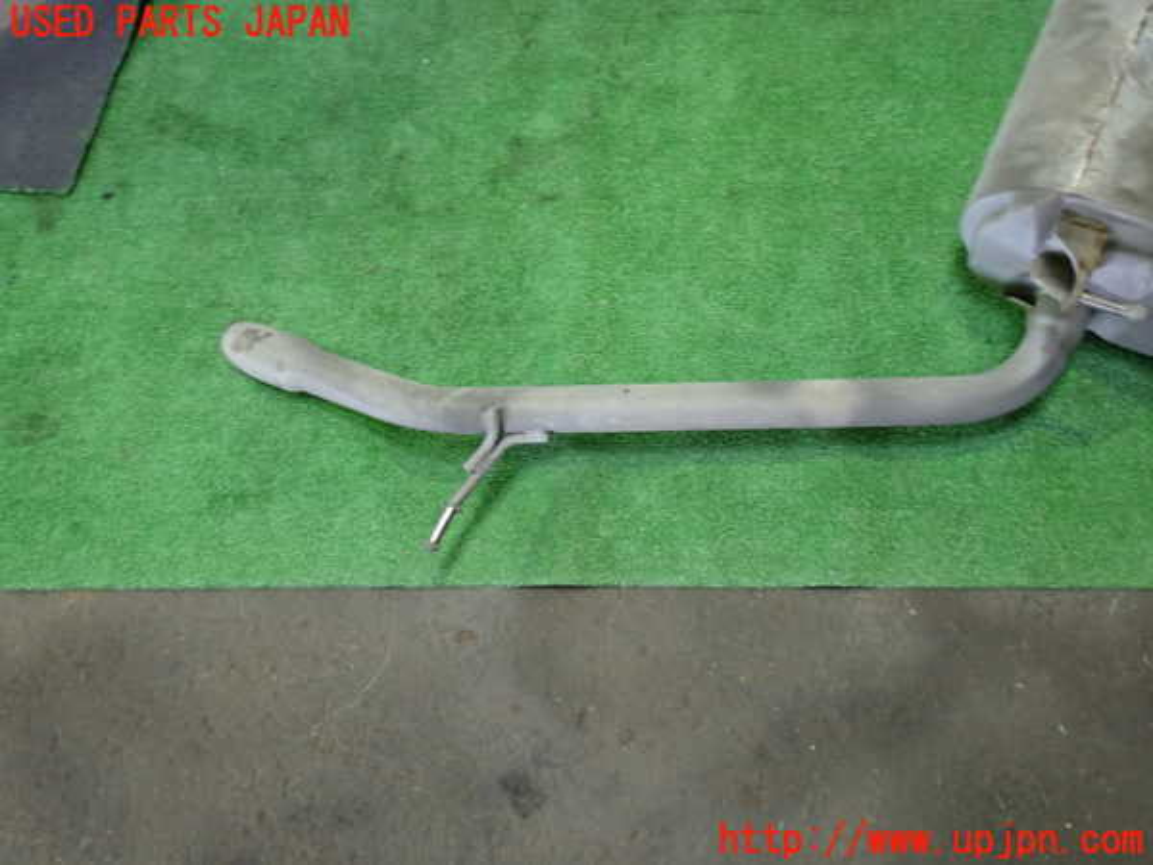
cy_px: 432
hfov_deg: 60.0
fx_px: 999
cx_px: 576
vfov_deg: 46.8
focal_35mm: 30
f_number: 2.3
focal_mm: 5.4
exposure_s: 1/30
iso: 250
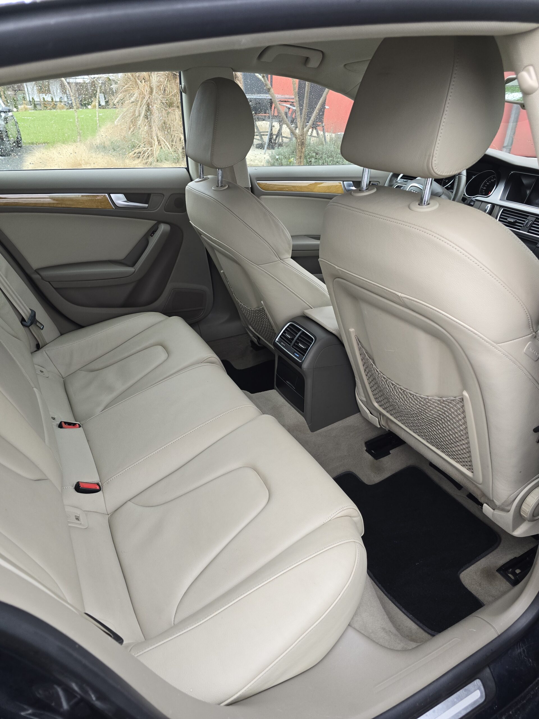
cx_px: 270
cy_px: 360
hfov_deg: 58.9
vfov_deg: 73.9
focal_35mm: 23
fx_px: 478
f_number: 1.7
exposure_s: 1/180
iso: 200
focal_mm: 6.3
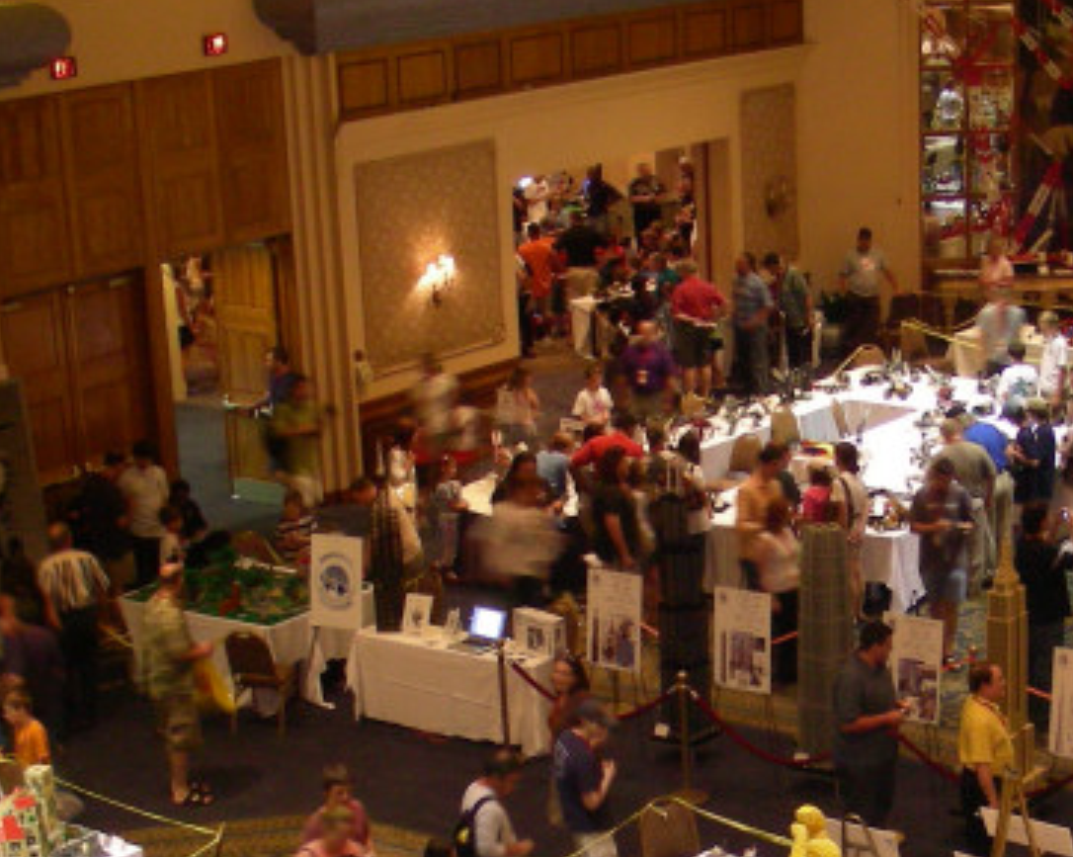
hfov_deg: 23.0
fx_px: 2602
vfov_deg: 18.5
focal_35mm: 82
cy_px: 709
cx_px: 868
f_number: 3.5
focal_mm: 6.3
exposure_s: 1/3.5
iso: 200
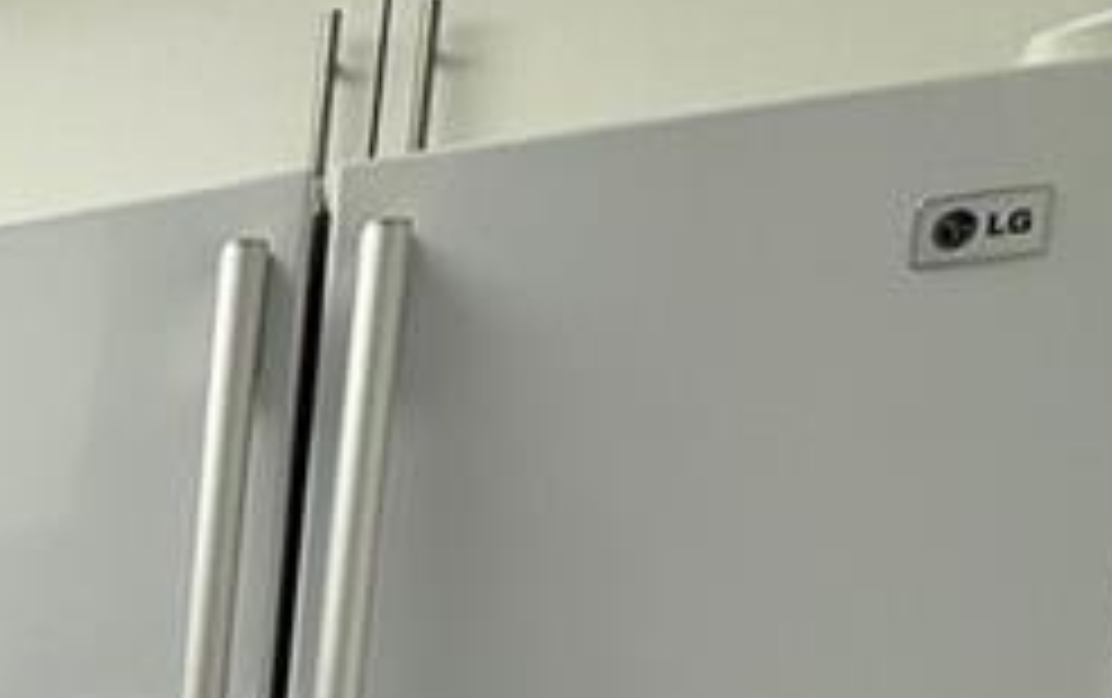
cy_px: 1486
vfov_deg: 14.4
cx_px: -689
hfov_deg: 22.0
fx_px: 2184
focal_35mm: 72
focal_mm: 2.22
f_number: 2.2
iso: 125
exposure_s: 1/120
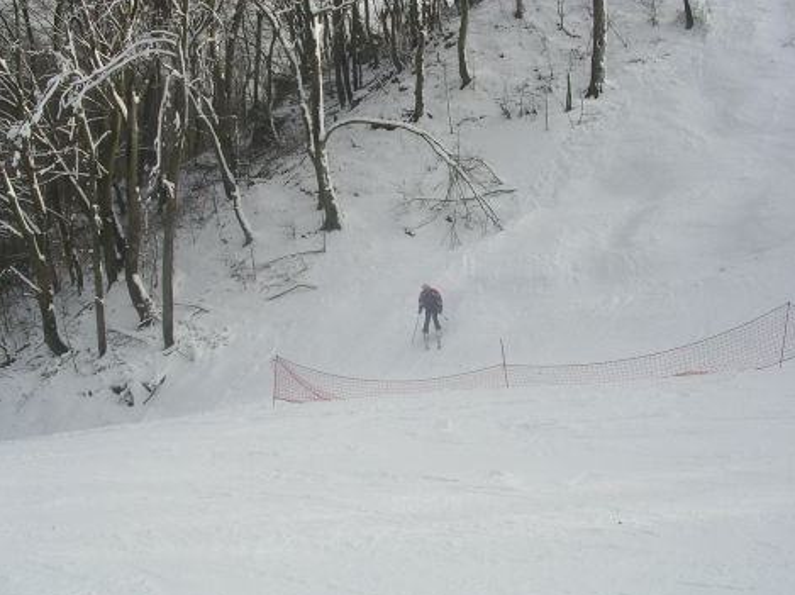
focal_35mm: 42
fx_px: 964
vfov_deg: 34.3
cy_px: 300
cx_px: 405
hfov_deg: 44.8
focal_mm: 6.2
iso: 50
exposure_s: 1/270
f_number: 5.8
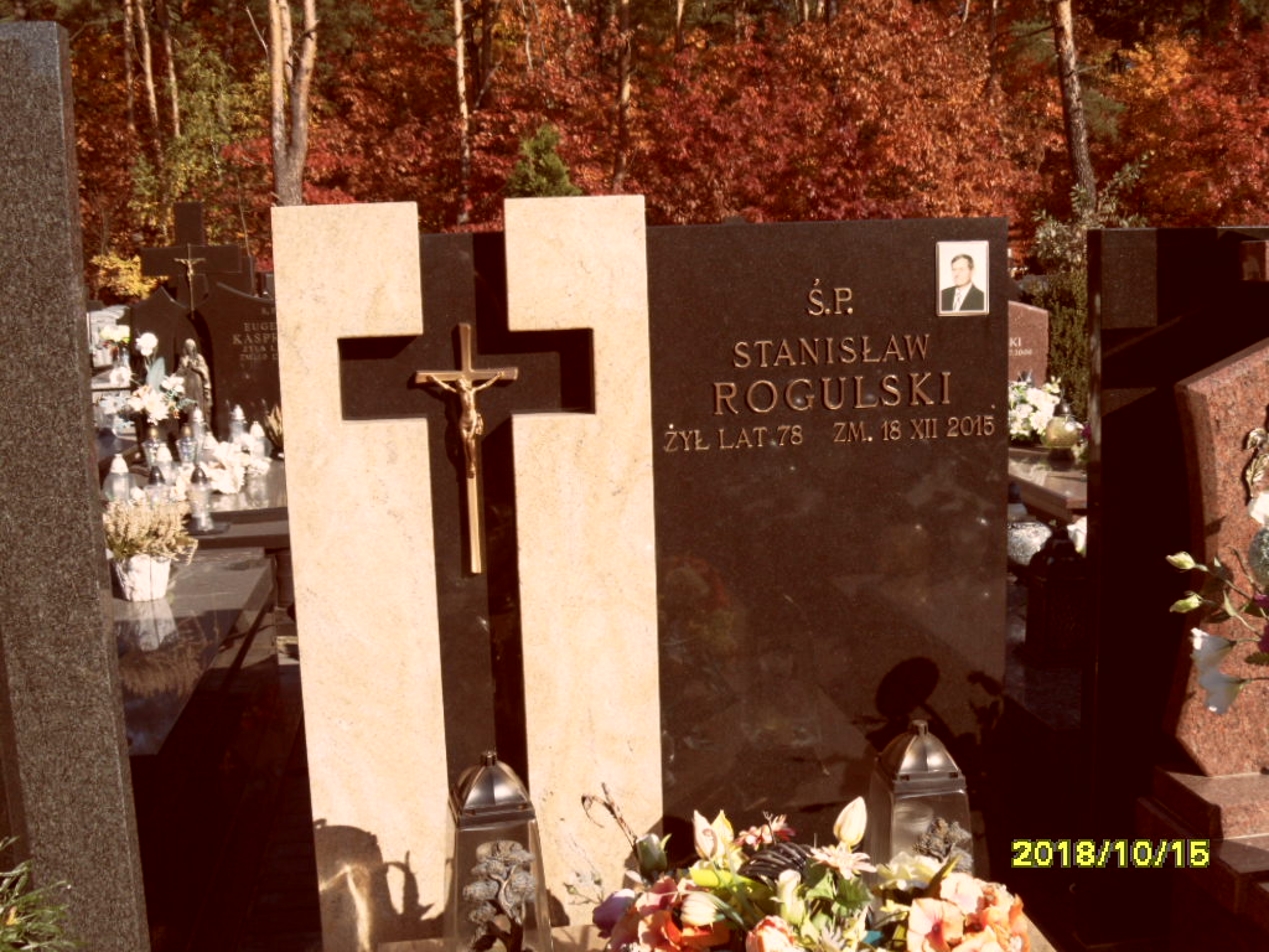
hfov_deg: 46.8
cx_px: 634
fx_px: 1466
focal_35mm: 40
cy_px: 476
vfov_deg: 36.0
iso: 80
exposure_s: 1/750
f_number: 3.6
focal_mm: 6.5
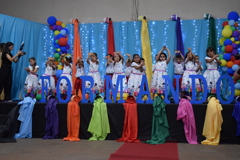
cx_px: 120
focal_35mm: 46
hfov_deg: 42.3
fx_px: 310
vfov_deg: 29.0
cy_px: 80
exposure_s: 1/60
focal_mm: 31
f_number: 4
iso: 2000
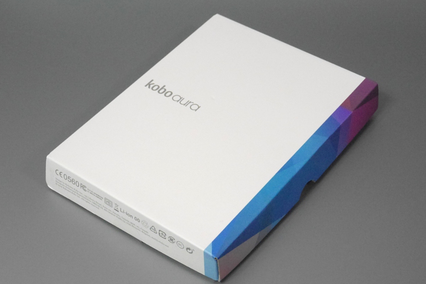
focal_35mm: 69
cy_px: 147
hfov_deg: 29.2
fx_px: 817
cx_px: 212
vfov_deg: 19.7
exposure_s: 1/125
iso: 1600
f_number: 5.6
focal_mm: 33
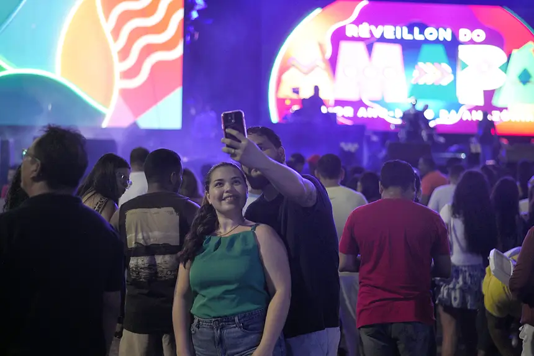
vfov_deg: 18.2
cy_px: 178
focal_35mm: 75
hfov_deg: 27.0
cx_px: 267
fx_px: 1112
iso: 400
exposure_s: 1/100
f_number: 1.8
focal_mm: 50
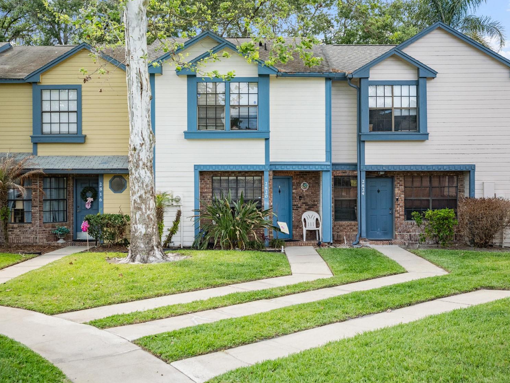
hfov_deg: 42.0
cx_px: 269
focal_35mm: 45
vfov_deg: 32.2
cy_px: 180
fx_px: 663
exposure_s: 1/2500
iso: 800
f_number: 2.5
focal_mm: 21
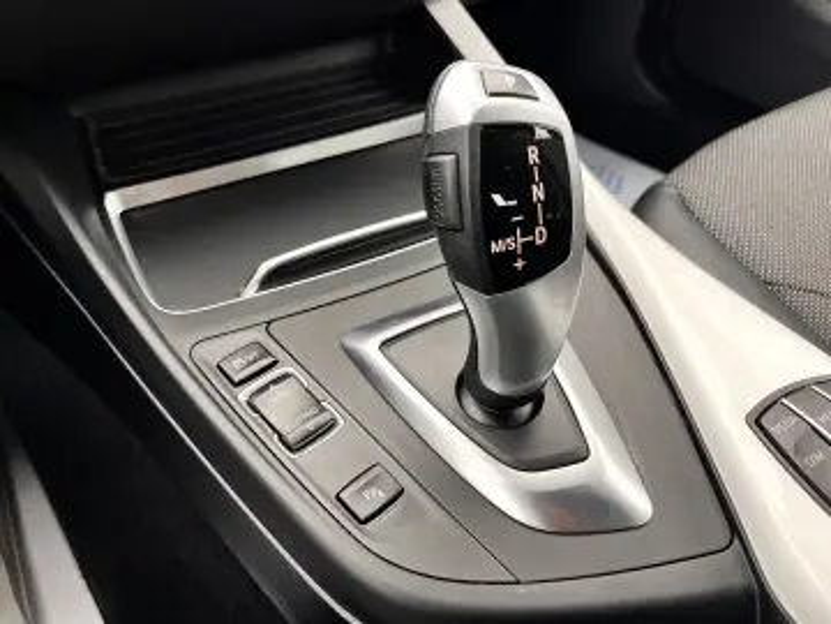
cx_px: 416
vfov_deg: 53.1
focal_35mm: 26
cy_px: 312
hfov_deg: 67.3
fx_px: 624
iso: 100
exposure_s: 1/122
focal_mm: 5.1
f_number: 1.6
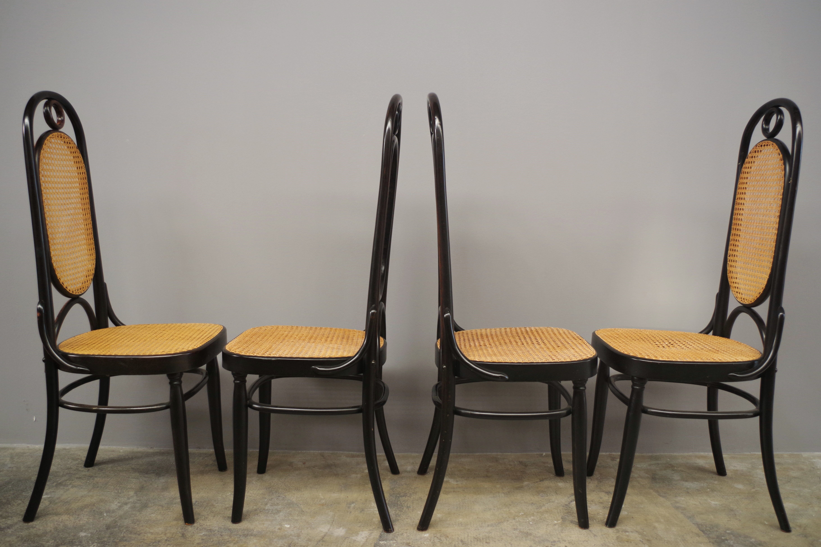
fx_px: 684
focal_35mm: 30
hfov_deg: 61.9
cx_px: 410
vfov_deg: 43.6
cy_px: 274
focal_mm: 20
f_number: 4
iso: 800
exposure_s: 1/60
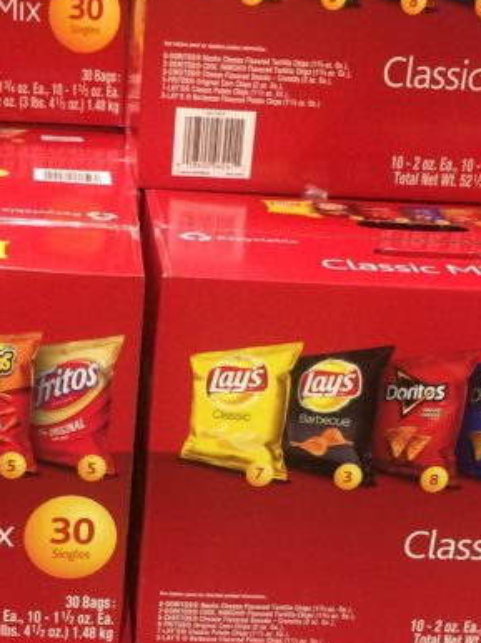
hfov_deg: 19.1
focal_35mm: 77
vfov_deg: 24.4
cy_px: 615
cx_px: 158
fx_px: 1428
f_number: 2.2
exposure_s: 1/30
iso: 160
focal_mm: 4.15
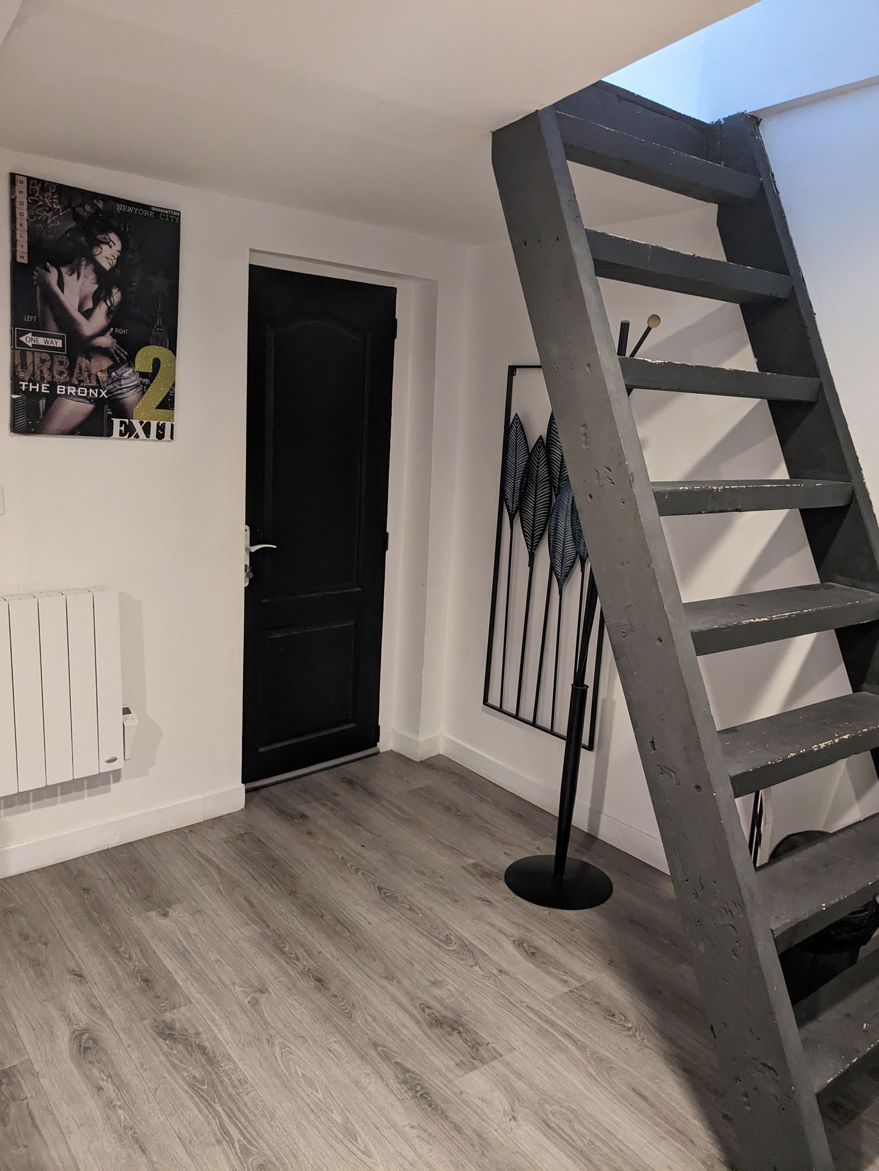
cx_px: 440
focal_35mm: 27
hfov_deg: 51.4
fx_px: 914
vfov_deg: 65.3
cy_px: 586
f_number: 1.73
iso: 812
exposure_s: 1/25
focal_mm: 4.38
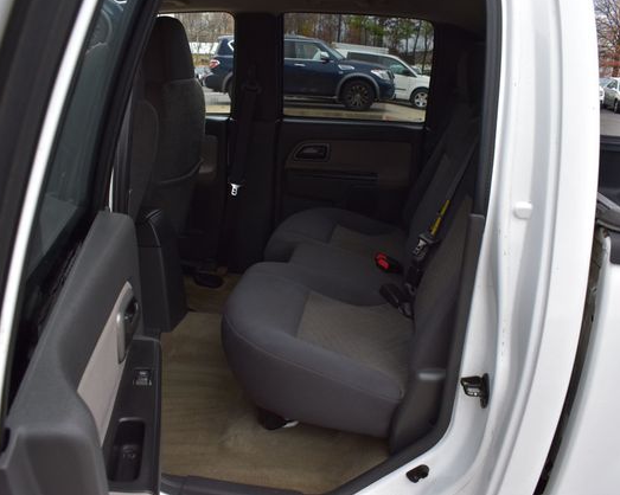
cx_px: 303
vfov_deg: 47.1
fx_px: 569
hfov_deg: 57.2
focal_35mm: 31
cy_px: 244
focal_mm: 18
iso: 400
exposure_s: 1/100
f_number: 9
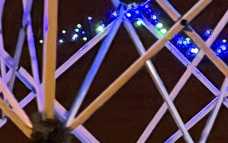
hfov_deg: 5.3
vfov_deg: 3.3
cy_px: 370
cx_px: -202
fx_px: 2424
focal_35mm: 390
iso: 640
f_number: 1.78
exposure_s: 1/20
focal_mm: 6.76
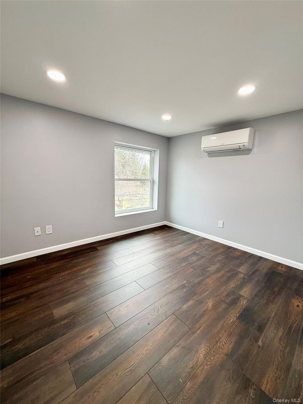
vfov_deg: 102.1
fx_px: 163
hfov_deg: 85.7
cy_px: 202
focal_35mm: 14
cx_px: 152
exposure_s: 1/120
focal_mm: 2.22
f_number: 2.2
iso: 80
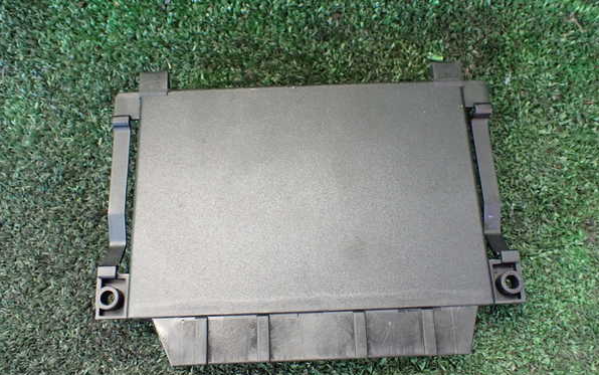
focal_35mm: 32
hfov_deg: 59.6
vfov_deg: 39.5
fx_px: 523
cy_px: 194
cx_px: 301
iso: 800
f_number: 2.3
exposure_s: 1/80
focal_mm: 5.4
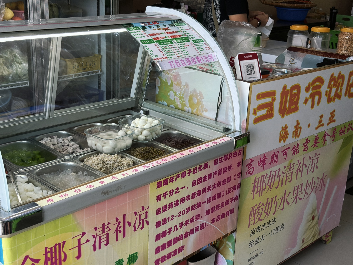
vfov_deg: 30.3
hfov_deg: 39.7
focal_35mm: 48
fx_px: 489
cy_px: 132
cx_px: 176
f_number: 1.78
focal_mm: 6.76
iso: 64
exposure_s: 1/429
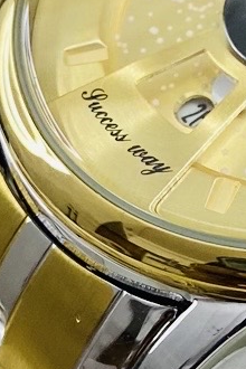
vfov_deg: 12.4
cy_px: 310
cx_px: 354
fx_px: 1691
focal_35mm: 165
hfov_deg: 8.2
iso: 100
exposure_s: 1/100
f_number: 1.8
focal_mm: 4.25
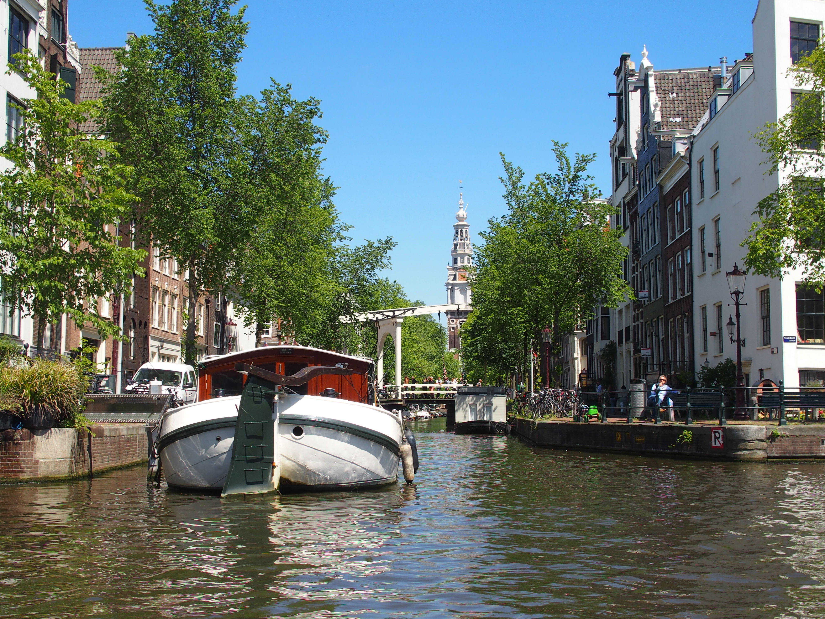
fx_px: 1096
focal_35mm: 46
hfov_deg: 41.2
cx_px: 412
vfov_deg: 31.5
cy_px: 310
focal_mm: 9.8
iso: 100
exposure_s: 1/500
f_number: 4.5
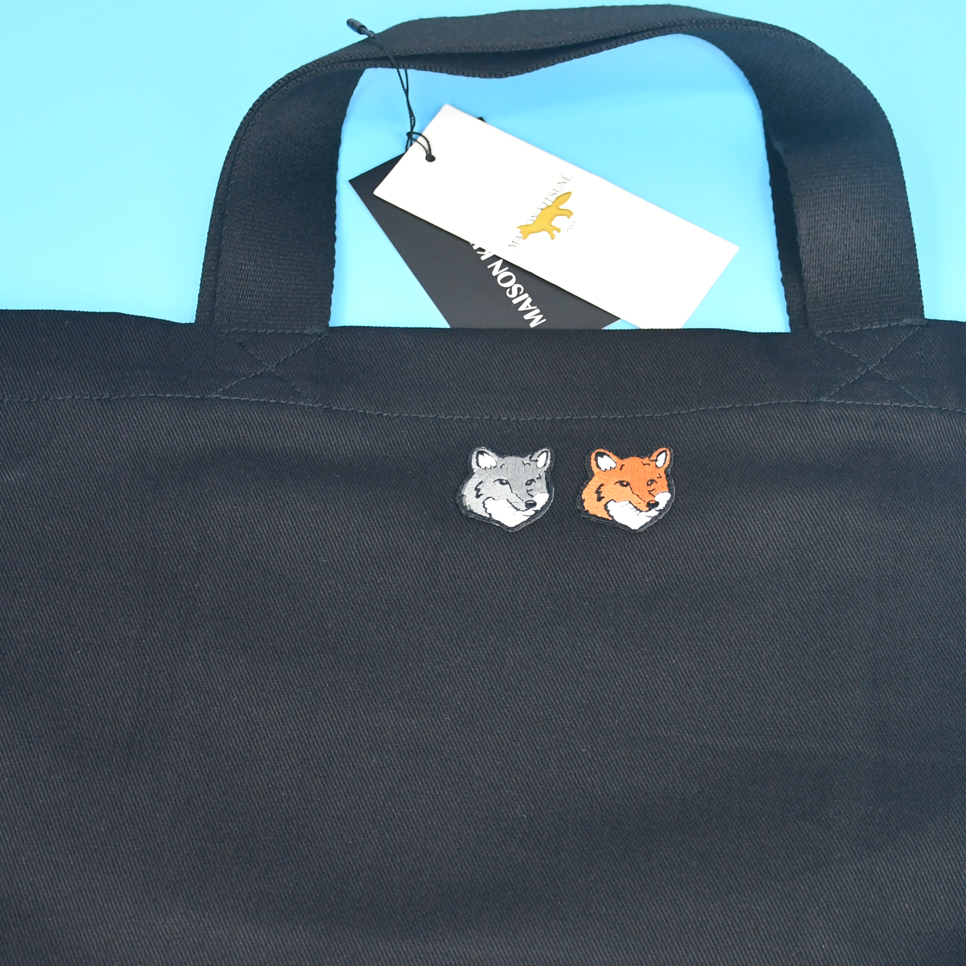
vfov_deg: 20.3
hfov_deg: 20.4
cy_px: 632
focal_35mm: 85
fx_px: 2684
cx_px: 614
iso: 800
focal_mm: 32
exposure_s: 1/125
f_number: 4
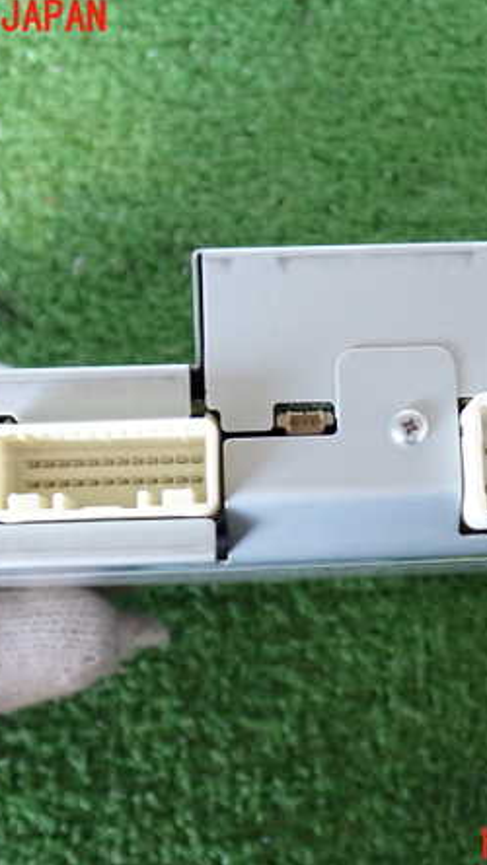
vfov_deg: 39.2
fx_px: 1216
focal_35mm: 53
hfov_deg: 22.5
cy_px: 432
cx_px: 337
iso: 400
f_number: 2.5
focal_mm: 6.37
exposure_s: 1/40
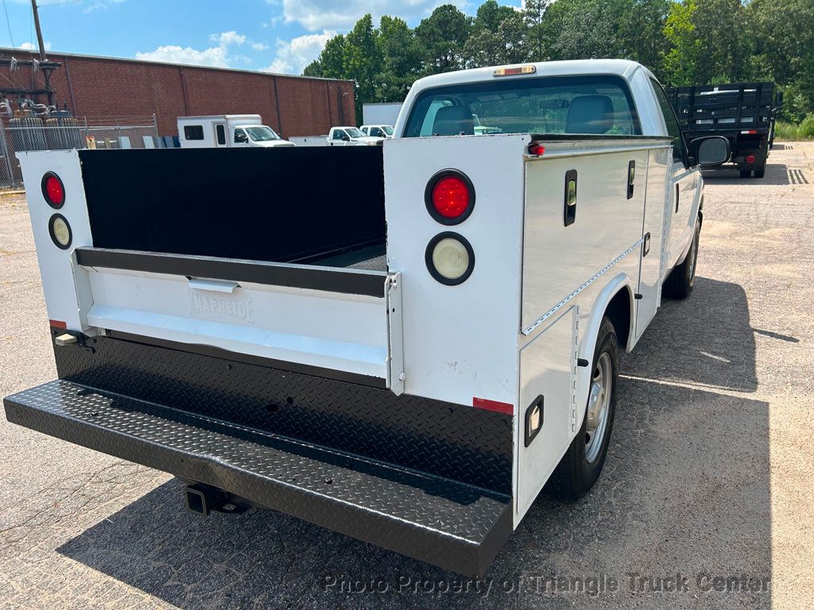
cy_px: 305
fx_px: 611
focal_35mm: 26
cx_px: 407
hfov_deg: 67.3
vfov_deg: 53.1
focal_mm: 5.7
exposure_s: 1/2762
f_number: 1.5
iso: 50
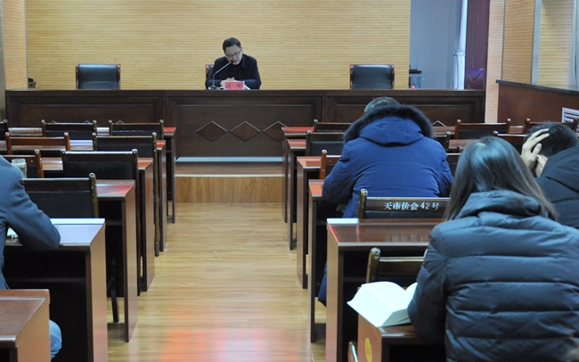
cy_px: 161
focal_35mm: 55
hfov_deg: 36.8
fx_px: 868
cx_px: 241
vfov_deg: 23.5
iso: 800
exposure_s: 1/30
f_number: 4
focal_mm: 26
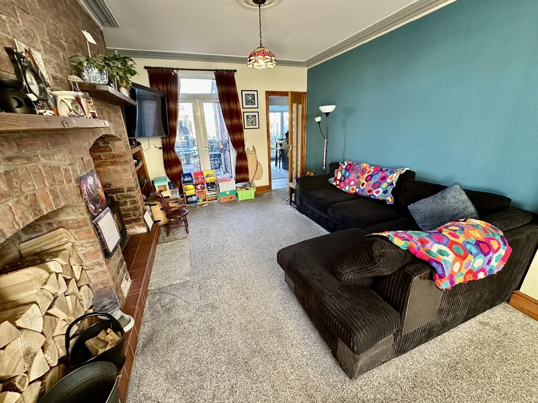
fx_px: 218
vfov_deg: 85.7
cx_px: 269
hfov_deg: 102.1
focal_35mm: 14
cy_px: 202
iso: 320
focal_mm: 2.22
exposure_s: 1/95
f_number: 2.2
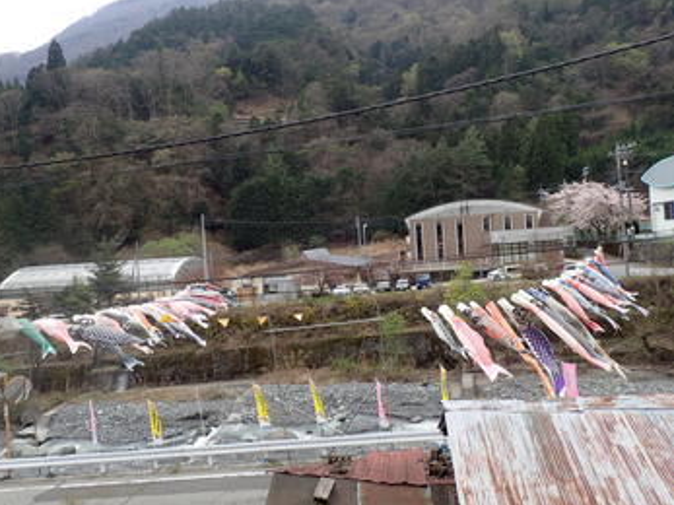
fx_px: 623
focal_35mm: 32
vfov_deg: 44.1
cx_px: 317
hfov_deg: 56.8
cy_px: 250
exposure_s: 1/400
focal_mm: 5.5
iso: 100
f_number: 3.2
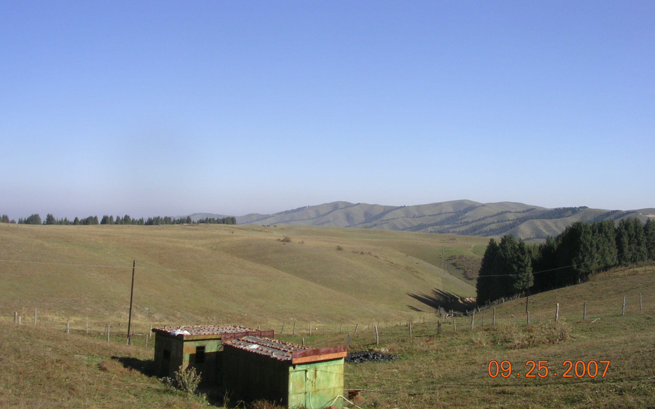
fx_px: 732
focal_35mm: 41
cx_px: 323
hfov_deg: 48.2
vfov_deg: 31.2
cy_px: 171
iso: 50
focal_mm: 5.8
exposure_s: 1/330
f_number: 5.6
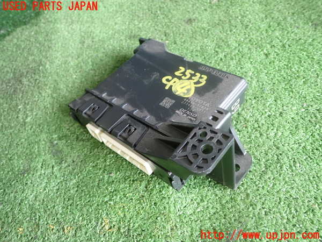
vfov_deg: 46.8
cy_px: 121
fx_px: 279
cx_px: 161
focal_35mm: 30
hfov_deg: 60.0
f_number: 2.3
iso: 200
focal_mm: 5.4
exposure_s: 1/60
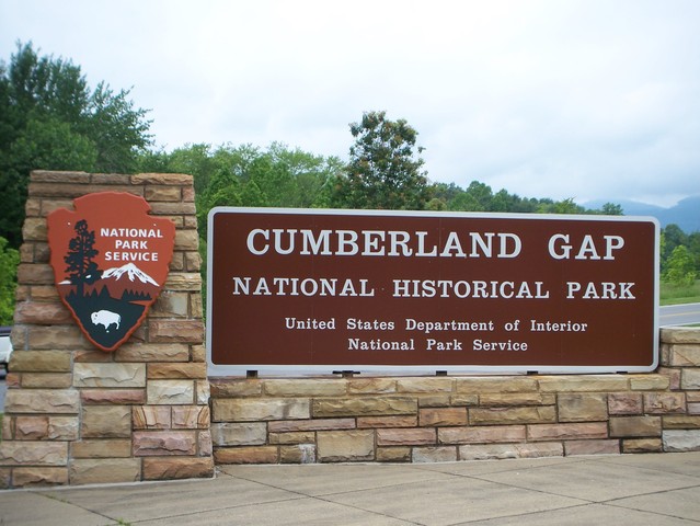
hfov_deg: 32.7
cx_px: 350
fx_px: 1194
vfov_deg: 24.8
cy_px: 263
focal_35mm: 59
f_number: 4
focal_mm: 9.8
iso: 64
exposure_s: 1/500
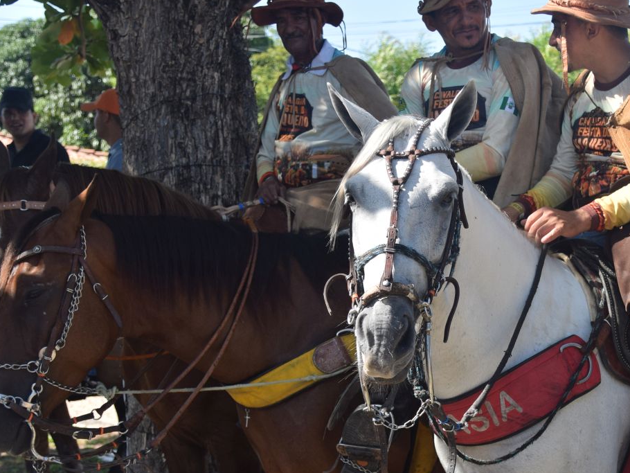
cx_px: 457
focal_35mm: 73
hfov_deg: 26.4
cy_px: 316
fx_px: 1329
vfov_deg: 20.1
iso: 100
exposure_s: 1/800
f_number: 3.2
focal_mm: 24
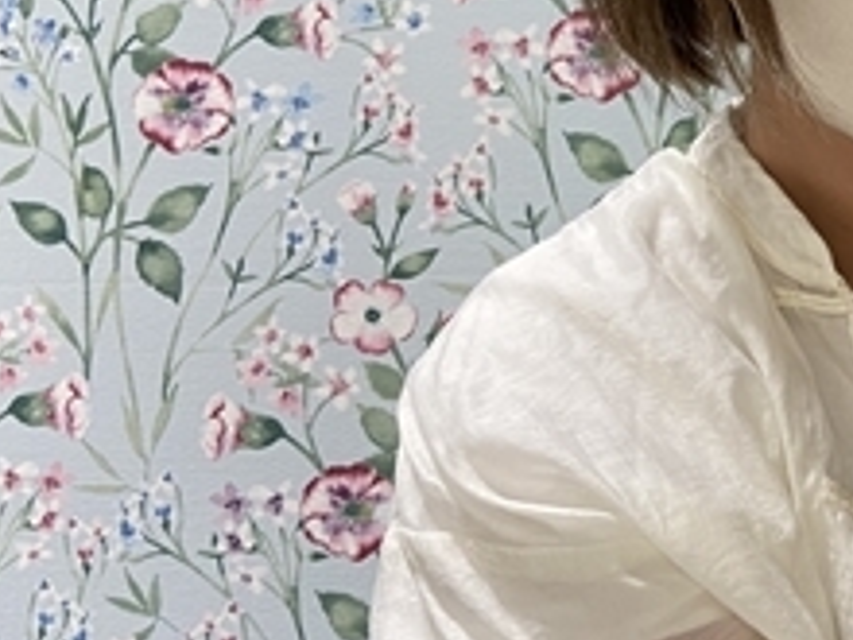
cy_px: 186
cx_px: 1047
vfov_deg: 20.6
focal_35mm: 71
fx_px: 1750
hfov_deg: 24.6
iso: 80
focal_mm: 4.25
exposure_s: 1/60
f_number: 1.8
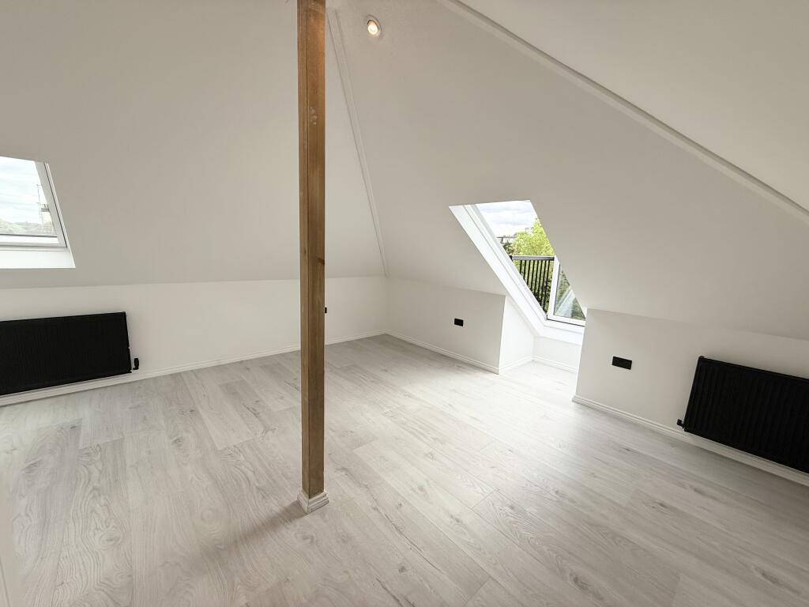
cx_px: 404
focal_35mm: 14
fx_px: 327
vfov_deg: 85.7
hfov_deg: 102.1
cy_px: 304
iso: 64
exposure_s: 1/658
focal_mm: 2.22
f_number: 2.2
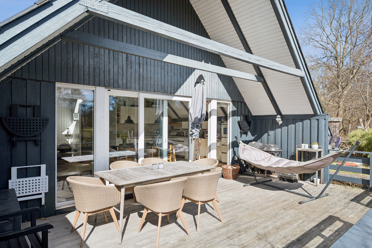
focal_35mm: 22
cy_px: 124
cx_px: 186
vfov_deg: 58.3
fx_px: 222
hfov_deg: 79.9
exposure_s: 1/400
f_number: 8
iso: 200
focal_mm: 21.5
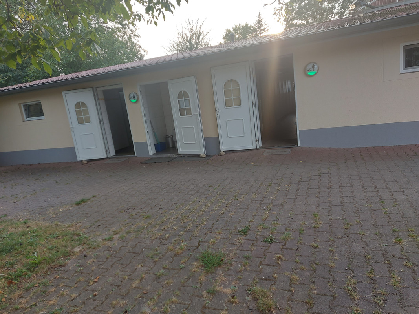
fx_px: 290
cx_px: 210
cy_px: 157
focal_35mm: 24
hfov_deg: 71.6
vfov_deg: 56.8
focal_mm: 5.23
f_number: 1.8
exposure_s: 1/100
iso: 50
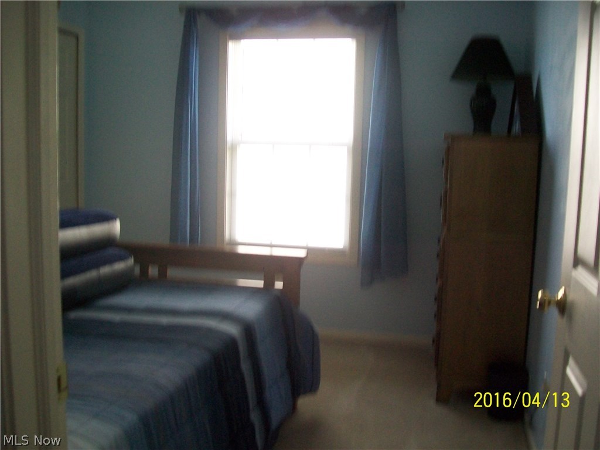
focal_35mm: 36
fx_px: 624
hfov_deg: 51.4
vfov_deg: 39.7
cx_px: 300
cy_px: 225
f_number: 2.7
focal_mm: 6
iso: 160
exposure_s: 1/60
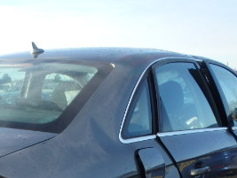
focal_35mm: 67
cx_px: 20
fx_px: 459
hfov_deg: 27.8
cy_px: 205
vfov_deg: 20.7
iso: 125
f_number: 3.9
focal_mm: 5
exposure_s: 1/320
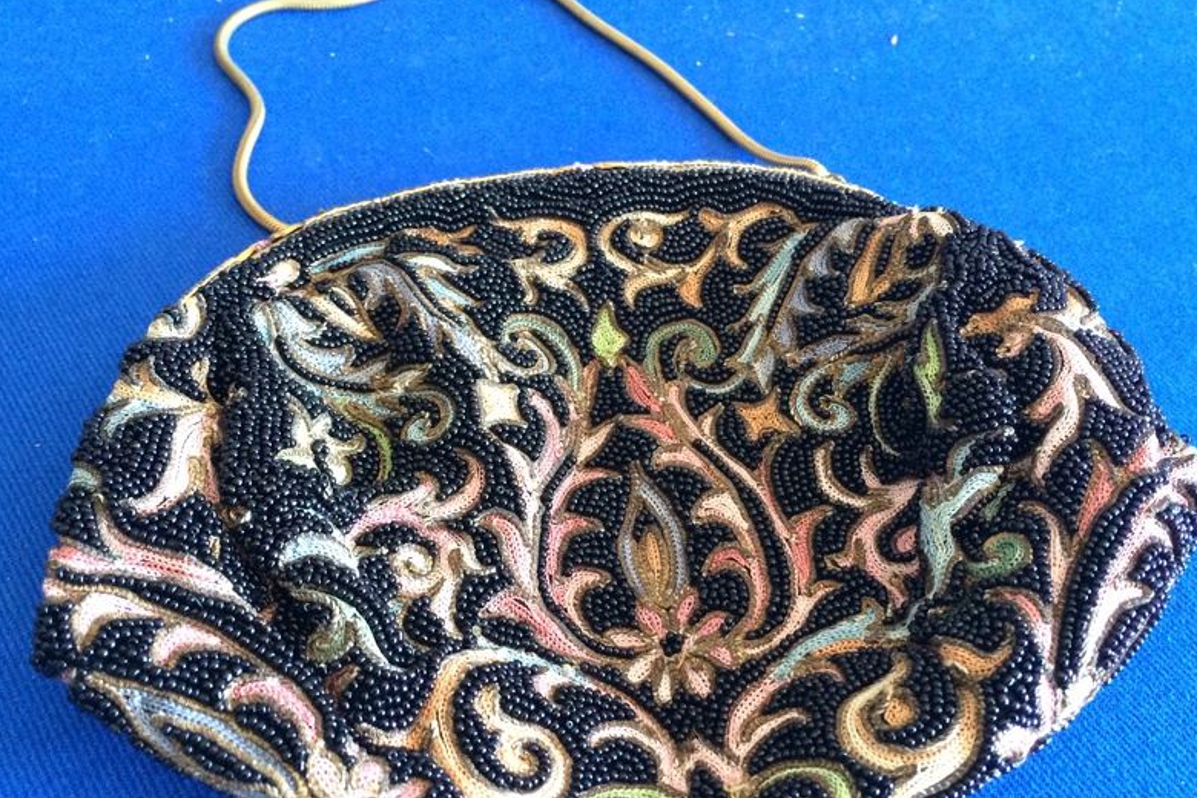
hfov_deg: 53.1
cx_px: 588
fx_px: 1197
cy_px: 424
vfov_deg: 36.9
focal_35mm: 36
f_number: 2.2
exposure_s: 1/30
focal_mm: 4.12
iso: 250
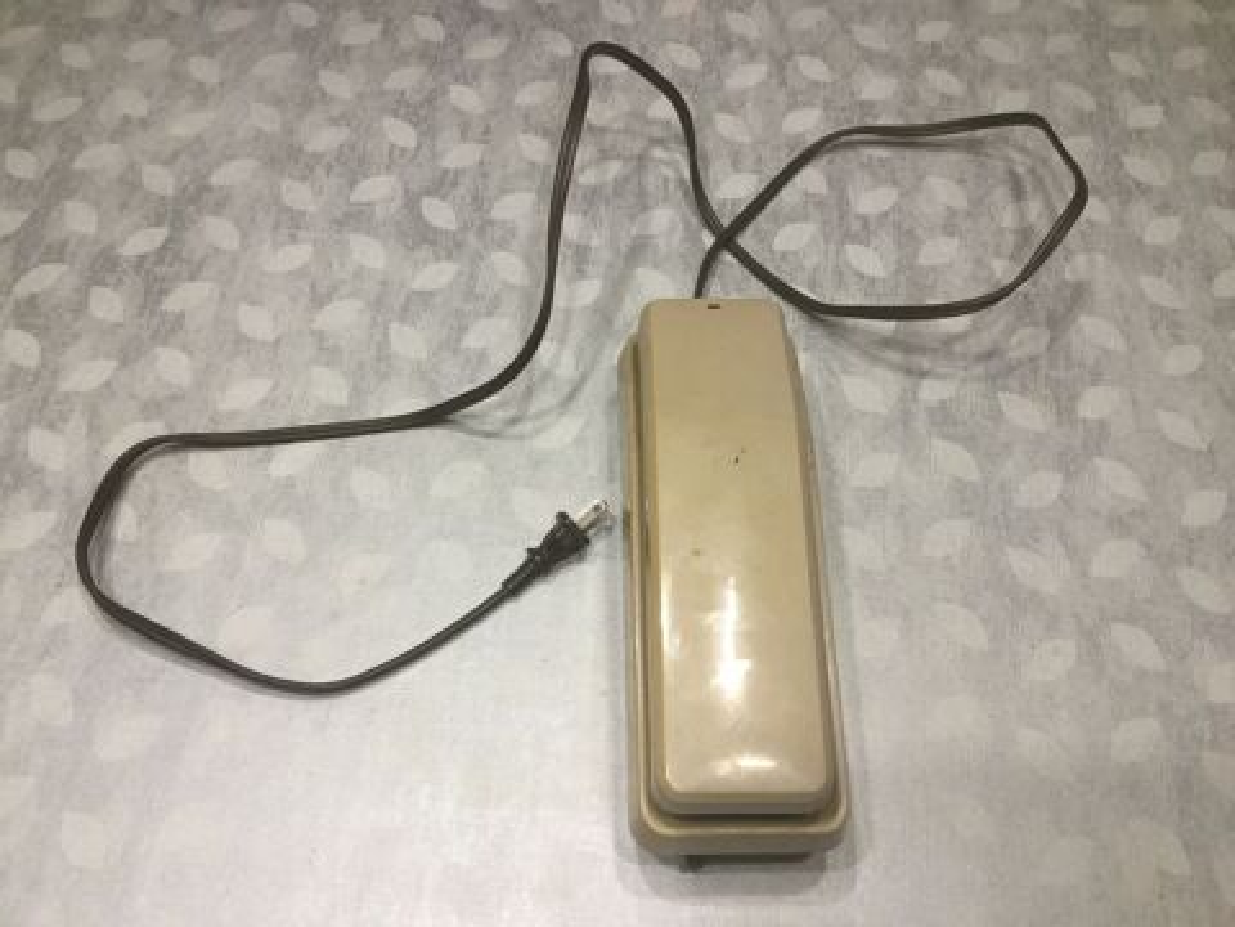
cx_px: 618
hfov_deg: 58.4
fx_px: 1106
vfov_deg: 45.4
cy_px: 464
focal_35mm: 31
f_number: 2.4
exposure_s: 1/33
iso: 64
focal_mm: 3.3
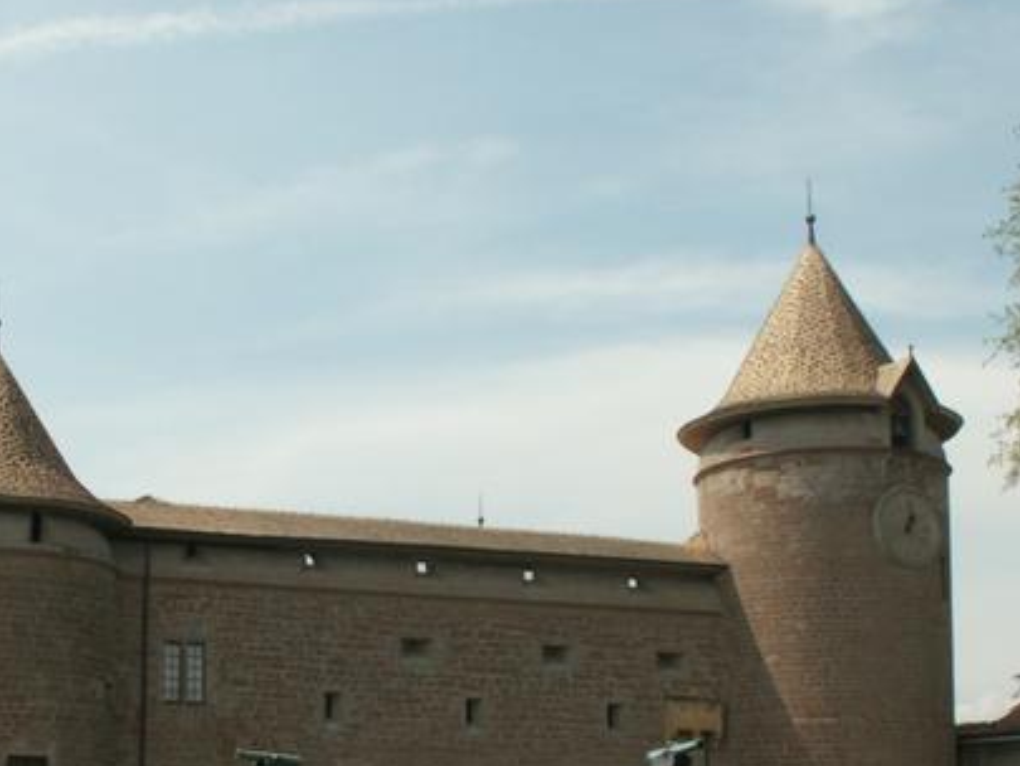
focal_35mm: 68
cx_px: 378
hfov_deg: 28.4
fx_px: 2004
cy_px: 577
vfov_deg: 21.4
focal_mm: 7.22
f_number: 8
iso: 50
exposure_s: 1/160
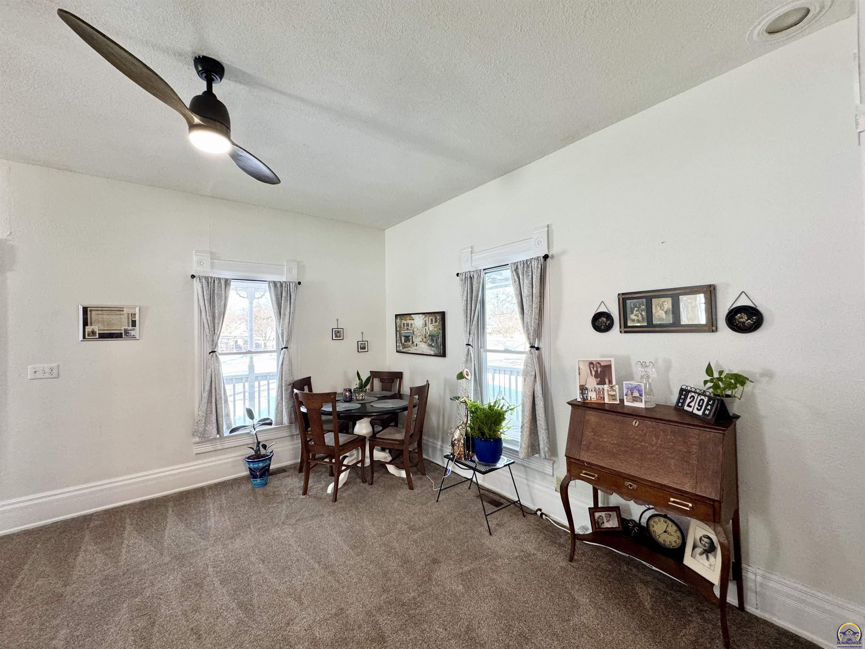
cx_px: 432
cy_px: 324
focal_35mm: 14
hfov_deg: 102.1
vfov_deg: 85.7
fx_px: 350
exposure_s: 1/120
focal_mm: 2.22
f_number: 2.2
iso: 200
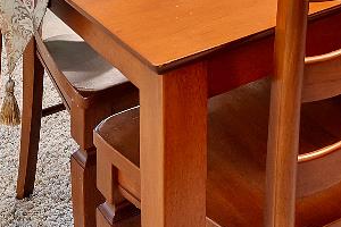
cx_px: 283
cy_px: -325
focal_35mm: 80
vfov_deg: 12.9
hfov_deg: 24.9
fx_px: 758
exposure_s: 1.3
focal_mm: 16
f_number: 7.1
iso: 400
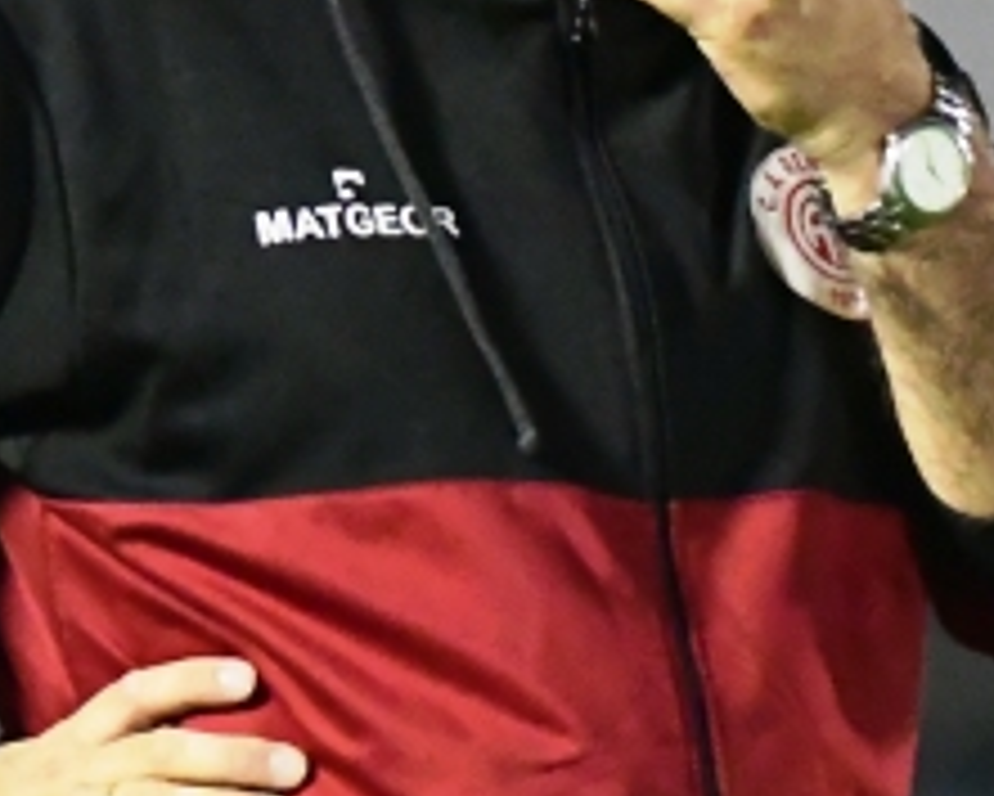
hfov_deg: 1.0
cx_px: 582
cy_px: 564
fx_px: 55066
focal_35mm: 1871
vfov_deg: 0.8
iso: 8000
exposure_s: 1/1250
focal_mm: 300
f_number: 4
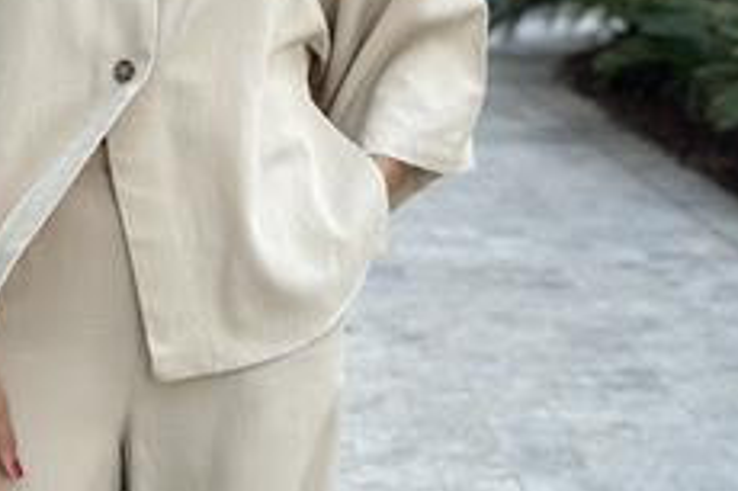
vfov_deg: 12.1
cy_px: -109
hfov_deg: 18.4
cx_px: 154
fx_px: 2253
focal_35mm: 110
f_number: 1.78
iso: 80
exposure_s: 1/225
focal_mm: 6.86
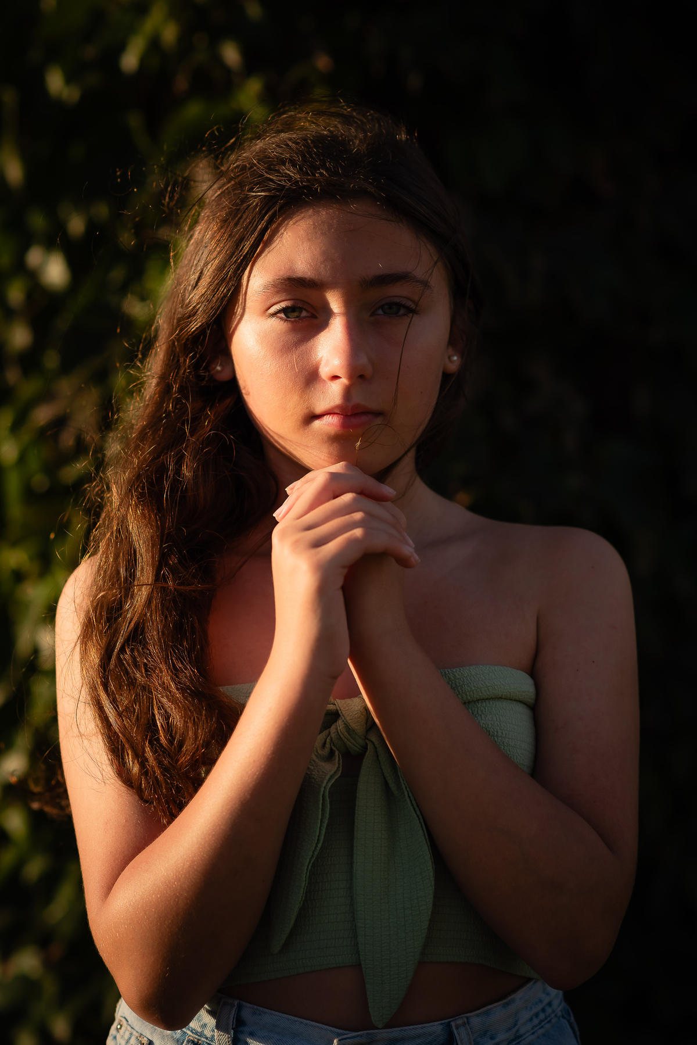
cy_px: 522
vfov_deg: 23.9
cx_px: 348
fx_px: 2466
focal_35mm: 85
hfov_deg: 16.1
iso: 100
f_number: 3.2
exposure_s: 1/2000
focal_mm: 85
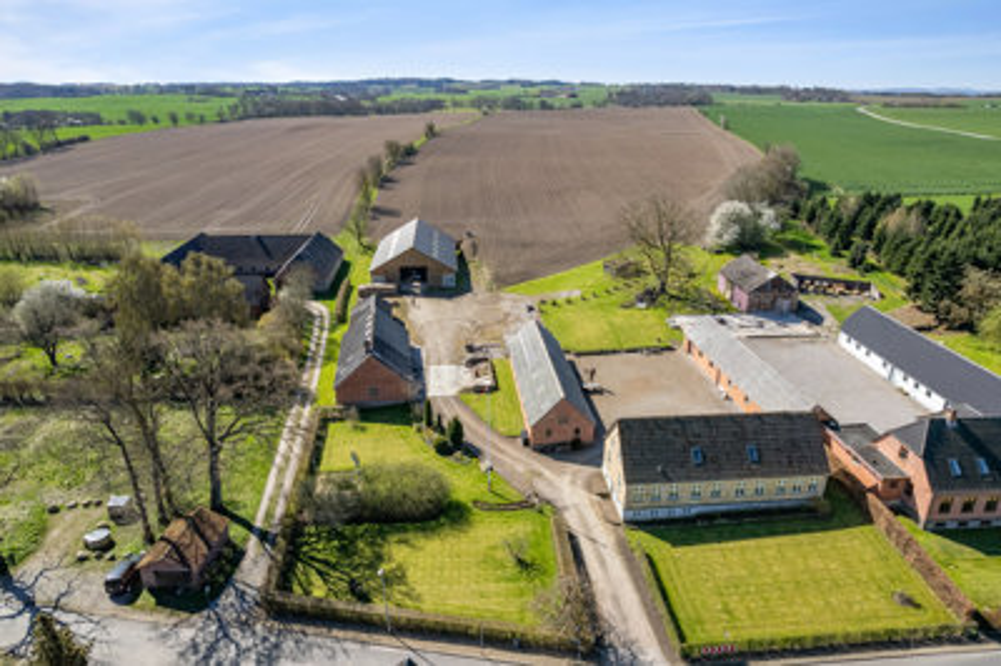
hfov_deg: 78.6
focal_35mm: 22
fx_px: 611
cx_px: 500
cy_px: 333
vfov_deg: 57.1
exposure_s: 1/2000
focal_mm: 8.4
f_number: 2.8
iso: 140
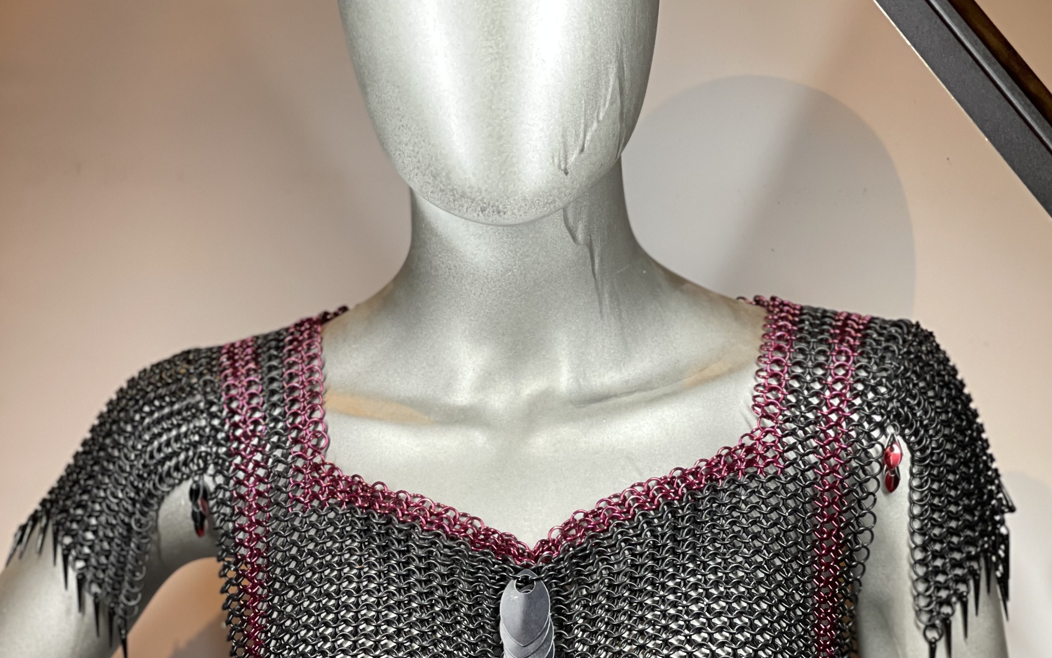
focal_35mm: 91
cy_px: 687
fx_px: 2609
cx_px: 525
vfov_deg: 14.1
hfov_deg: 22.8
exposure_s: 1/40
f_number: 2.2
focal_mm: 7.5
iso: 160
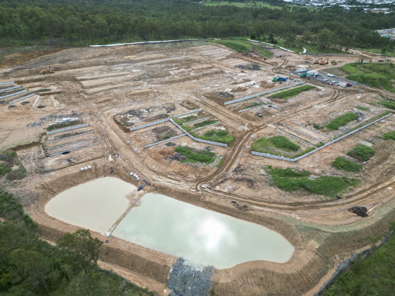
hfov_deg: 71.6
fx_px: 274
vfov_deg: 56.8
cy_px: 148
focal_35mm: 24
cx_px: 198
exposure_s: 1/2000
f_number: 1.7
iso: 120
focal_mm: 6.72
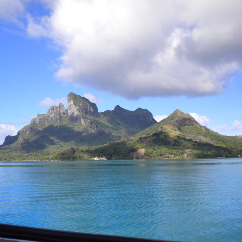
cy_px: 120
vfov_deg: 40.0
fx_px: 332
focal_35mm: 42
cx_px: 99
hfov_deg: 39.9
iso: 80
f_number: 4.6
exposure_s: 1/747
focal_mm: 6.3
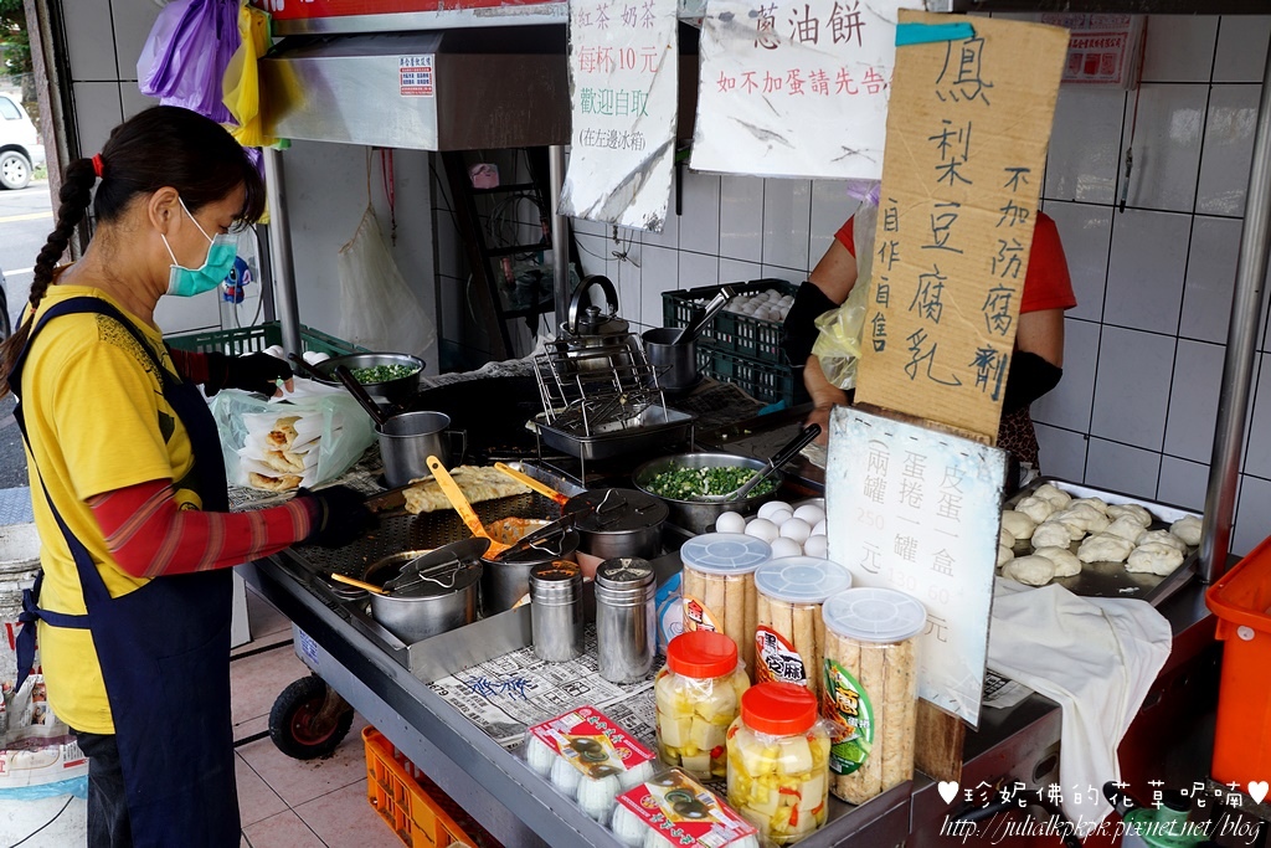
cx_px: 636
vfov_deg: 40.0
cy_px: 424
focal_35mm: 33
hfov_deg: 57.2
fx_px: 1165
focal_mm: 22
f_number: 5.6
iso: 100
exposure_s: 1/80
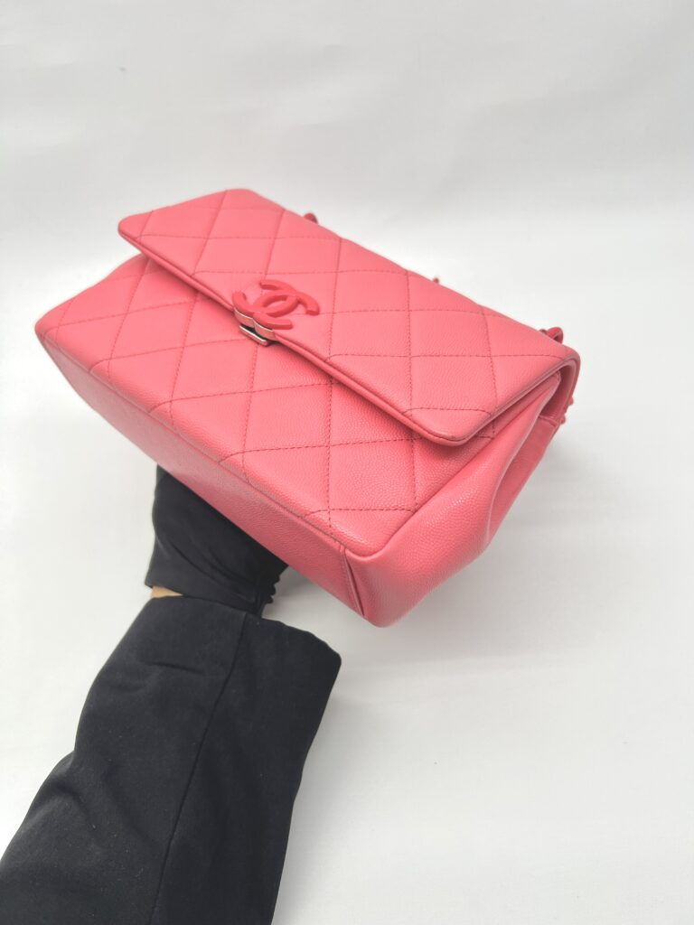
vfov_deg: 67.3
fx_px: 695
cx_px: 347
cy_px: 462
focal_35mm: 26
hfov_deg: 53.1
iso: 32
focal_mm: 5.7
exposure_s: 1/123
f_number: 1.5
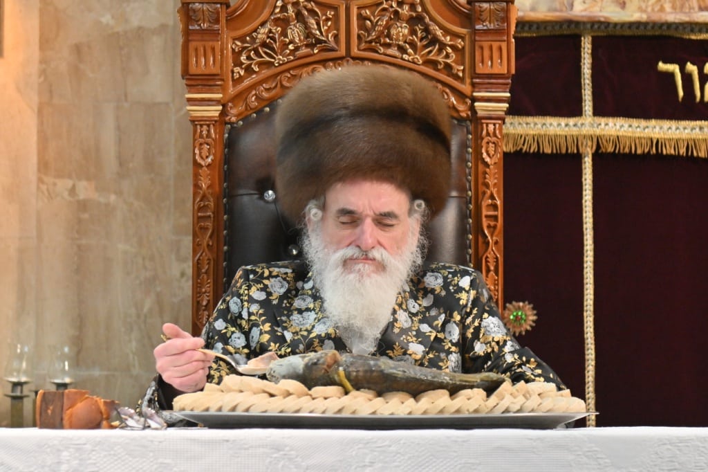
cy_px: 236
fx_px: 3539
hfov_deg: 11.4
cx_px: 354
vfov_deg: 7.6
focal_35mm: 180
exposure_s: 1/250
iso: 1250
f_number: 4
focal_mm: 120
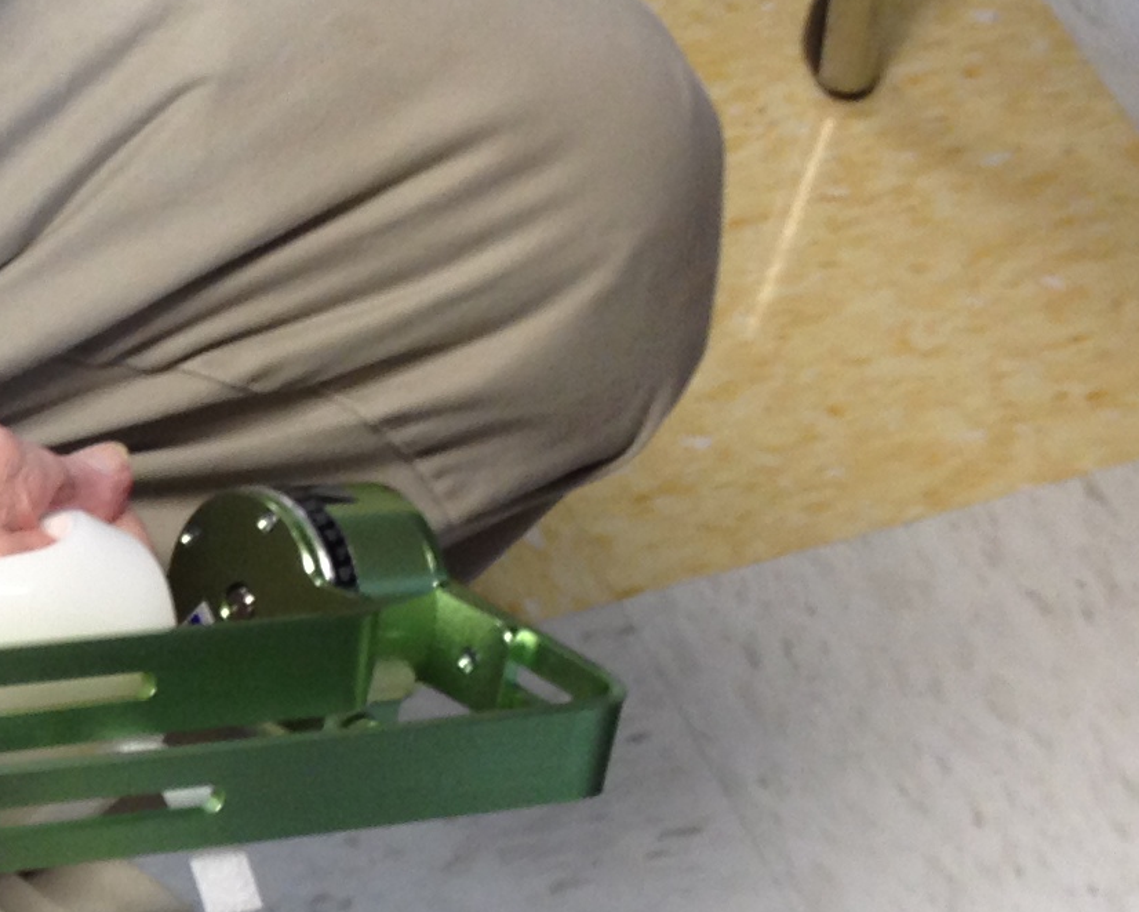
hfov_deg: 13.7
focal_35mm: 135
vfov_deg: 11.4
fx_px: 4551
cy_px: 556
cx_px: -392
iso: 50
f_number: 2.4
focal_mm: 4.28
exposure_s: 1/20
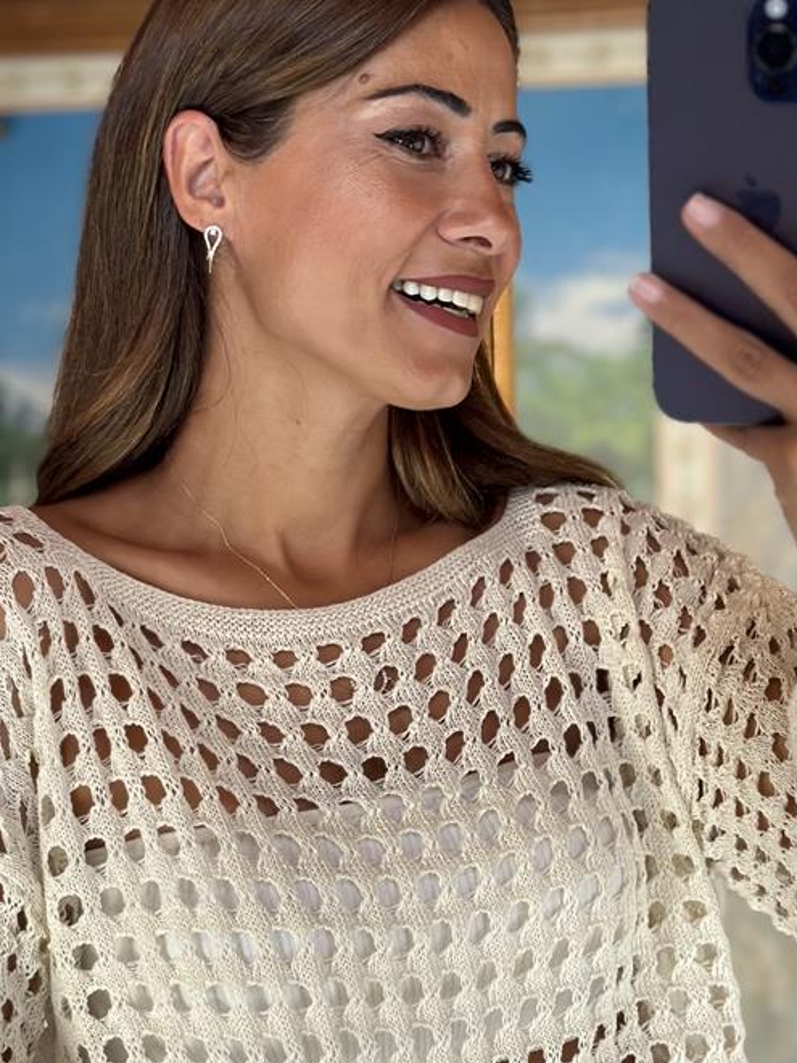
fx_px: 2978
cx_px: 432
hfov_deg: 15.2
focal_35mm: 97
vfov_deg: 20.1
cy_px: 816
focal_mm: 6.86
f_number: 1.78
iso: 125
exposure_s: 1/121
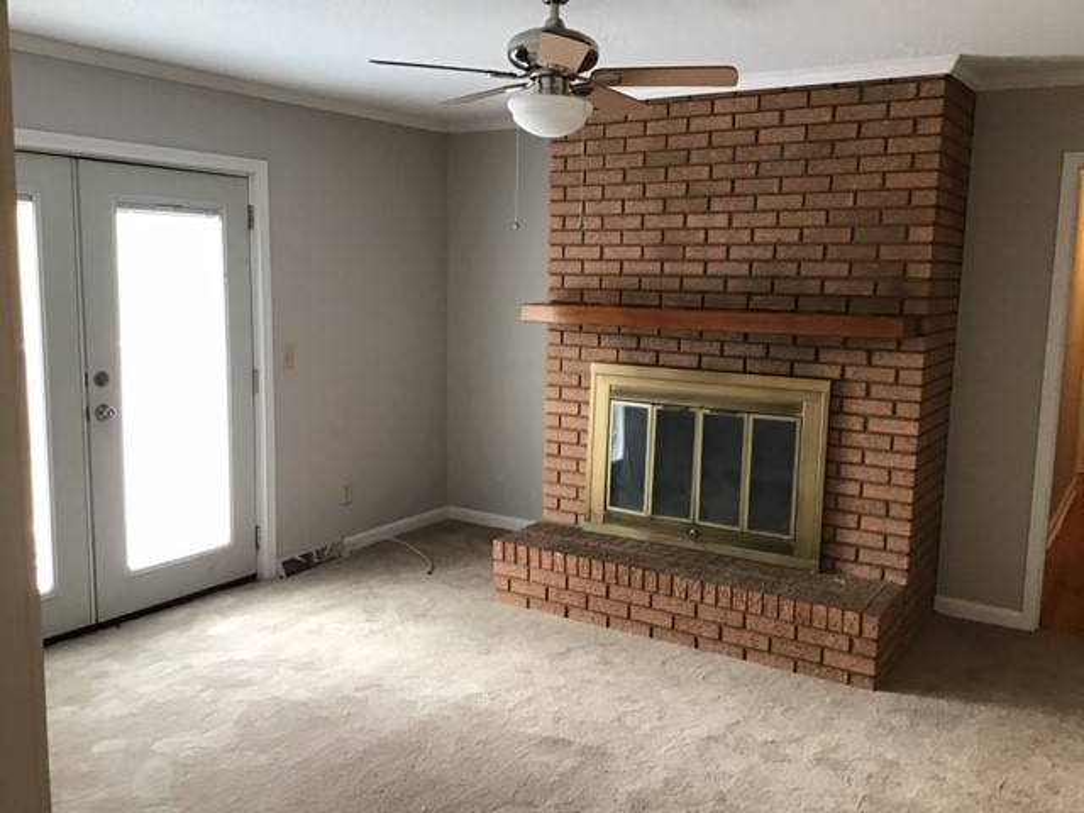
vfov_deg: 45.4
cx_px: 542
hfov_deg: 58.4
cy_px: 406
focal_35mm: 31
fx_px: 971
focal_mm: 3.3
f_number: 2.4
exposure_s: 1/30
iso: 125
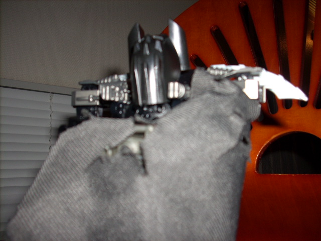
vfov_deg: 38.7
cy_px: 120
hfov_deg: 50.1
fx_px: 343
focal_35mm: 37
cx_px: 160
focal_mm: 6.2
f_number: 2.8
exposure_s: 1/60
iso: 64
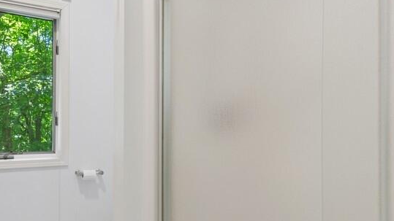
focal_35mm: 28
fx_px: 292
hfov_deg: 65.9
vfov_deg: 41.3
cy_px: 129
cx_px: 128
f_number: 8
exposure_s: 1/6
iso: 400
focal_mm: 16
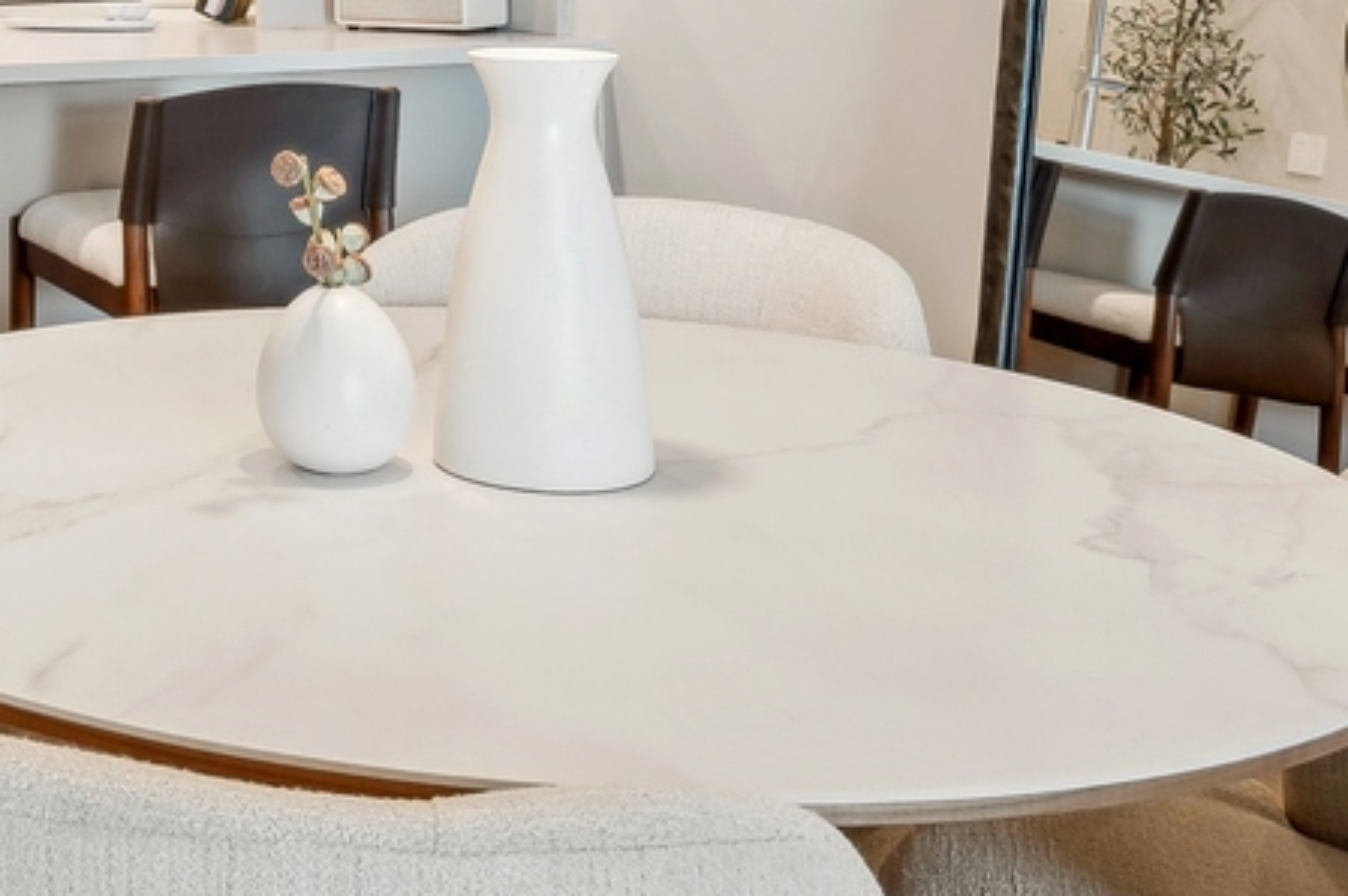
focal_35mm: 60
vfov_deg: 21.3
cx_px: -20
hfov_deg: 30.9
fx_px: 2238
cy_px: -126
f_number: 9.5
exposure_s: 1/6
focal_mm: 16.5
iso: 200
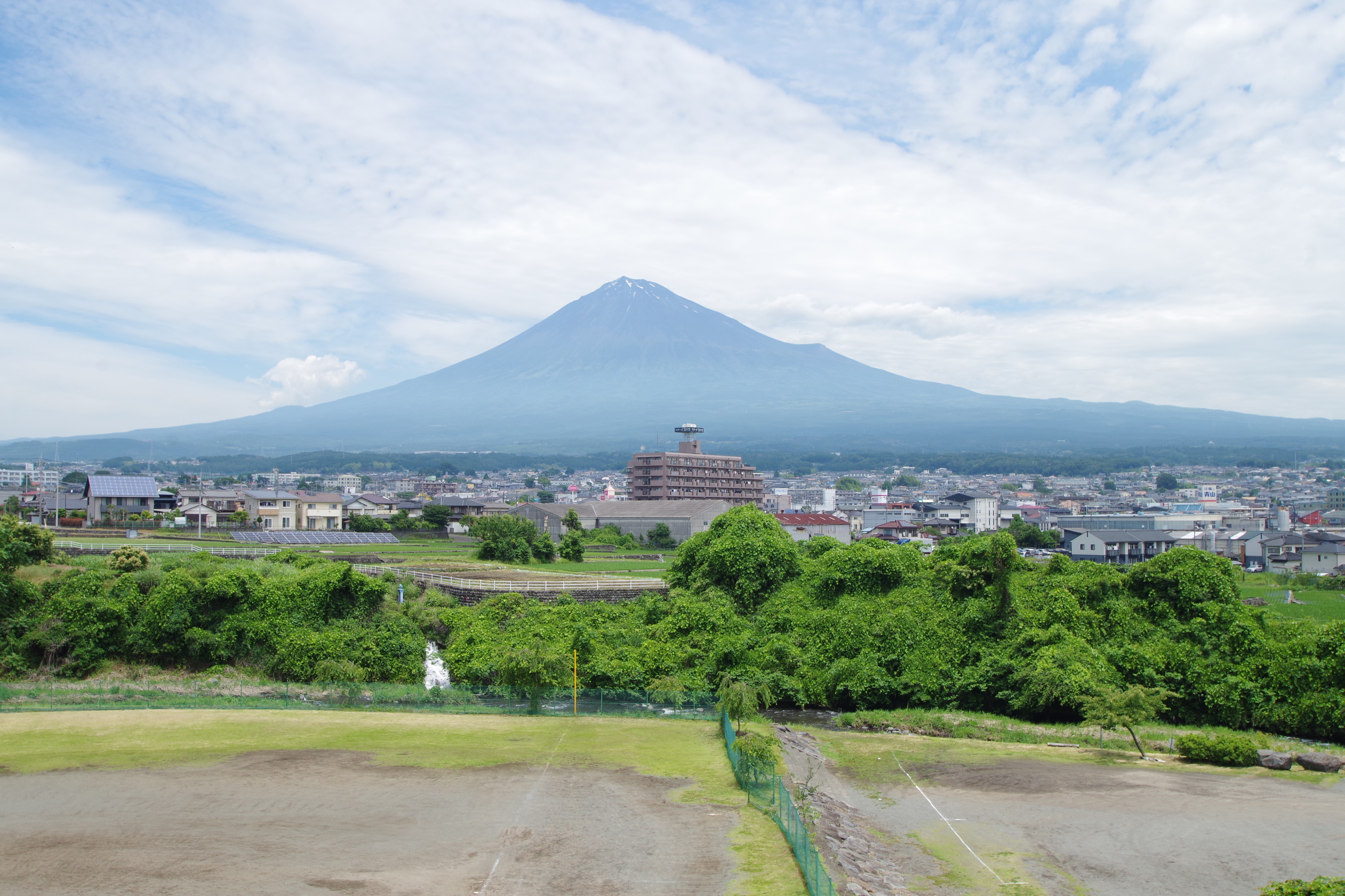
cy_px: 448
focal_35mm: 33
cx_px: 672
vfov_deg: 40.0
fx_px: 1233
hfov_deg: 57.2
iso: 100
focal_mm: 21.88
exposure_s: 1/100
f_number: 14
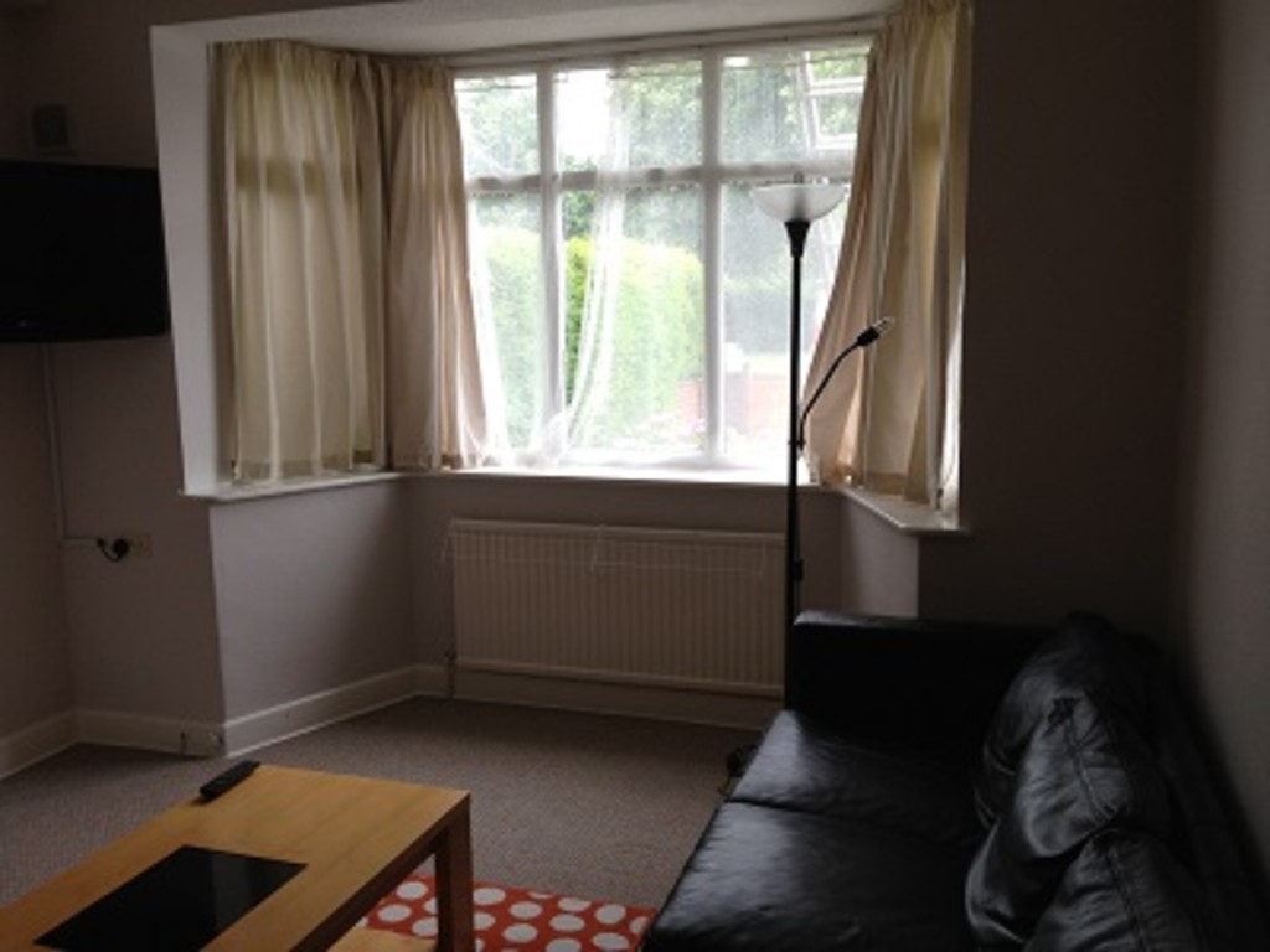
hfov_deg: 55.4
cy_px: 476
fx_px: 1211
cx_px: 635
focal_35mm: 33
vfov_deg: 42.9
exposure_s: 1/60
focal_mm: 4.13
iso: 50
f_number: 2.4
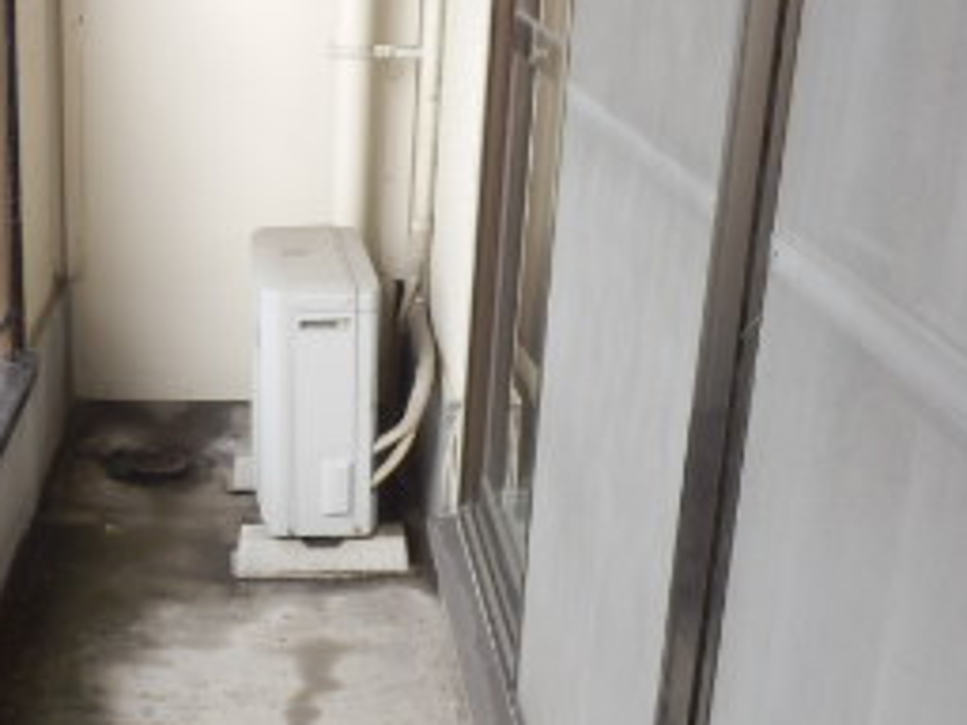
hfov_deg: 31.2
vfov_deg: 24.3
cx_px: 166
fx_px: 1676
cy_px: 498
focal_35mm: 60
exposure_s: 1/60
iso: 80
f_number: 3
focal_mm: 4.2
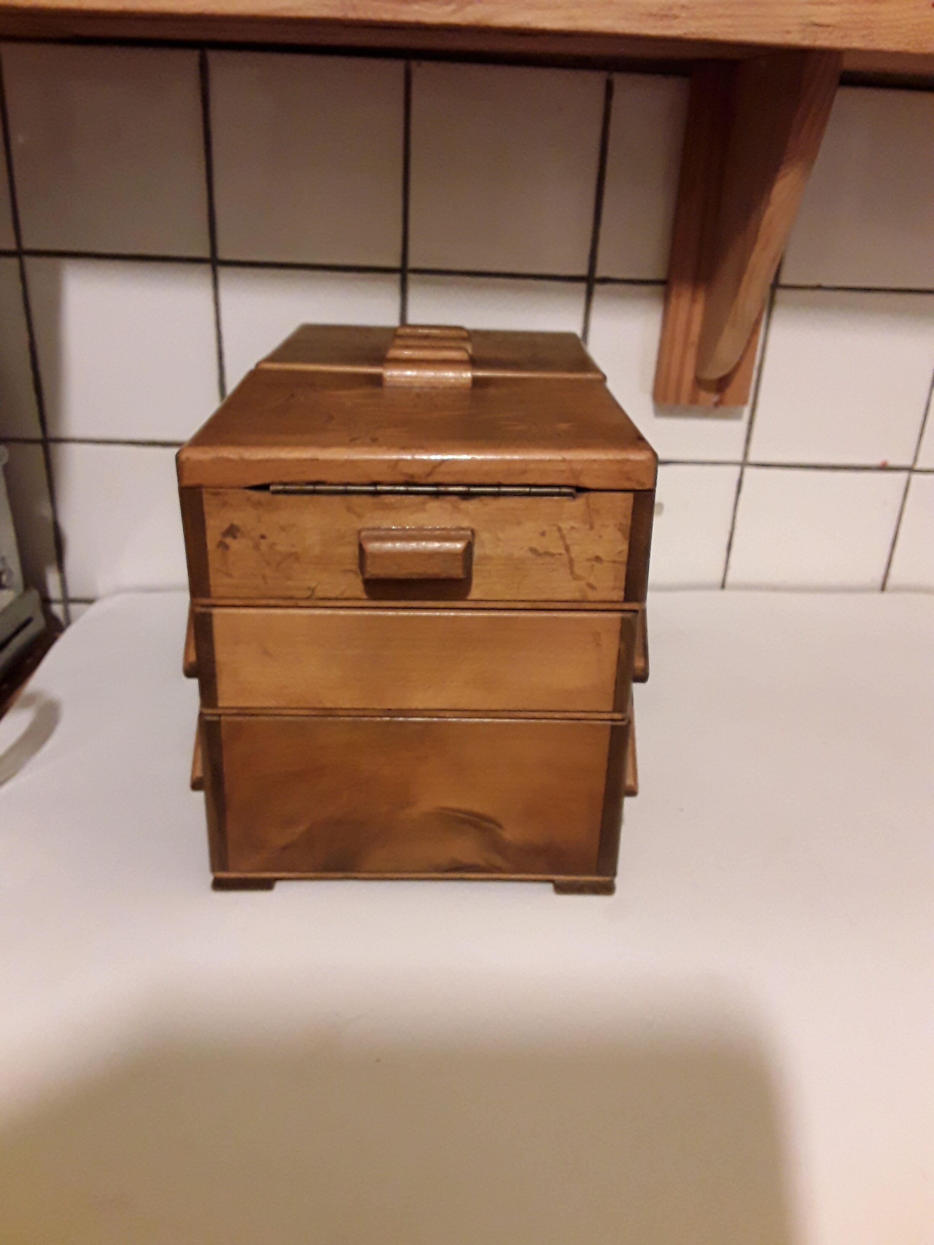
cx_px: 467
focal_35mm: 27
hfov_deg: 51.4
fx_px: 971
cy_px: 622
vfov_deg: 65.3
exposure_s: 1/25
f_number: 1.9
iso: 200
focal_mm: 2.91
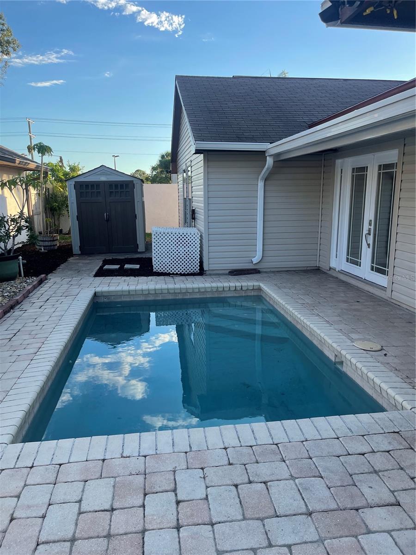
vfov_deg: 69.4
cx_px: 208
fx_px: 401
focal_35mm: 25
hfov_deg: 54.9
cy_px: 278
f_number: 1.6
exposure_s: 1/848
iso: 32
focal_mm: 5.1
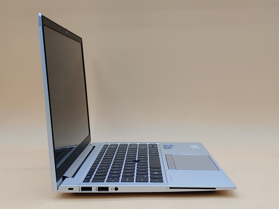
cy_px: 104
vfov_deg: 28.0
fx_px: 419
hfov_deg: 36.8
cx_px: 140
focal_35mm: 52
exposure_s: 1/130
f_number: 1.8
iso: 50
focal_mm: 4.36
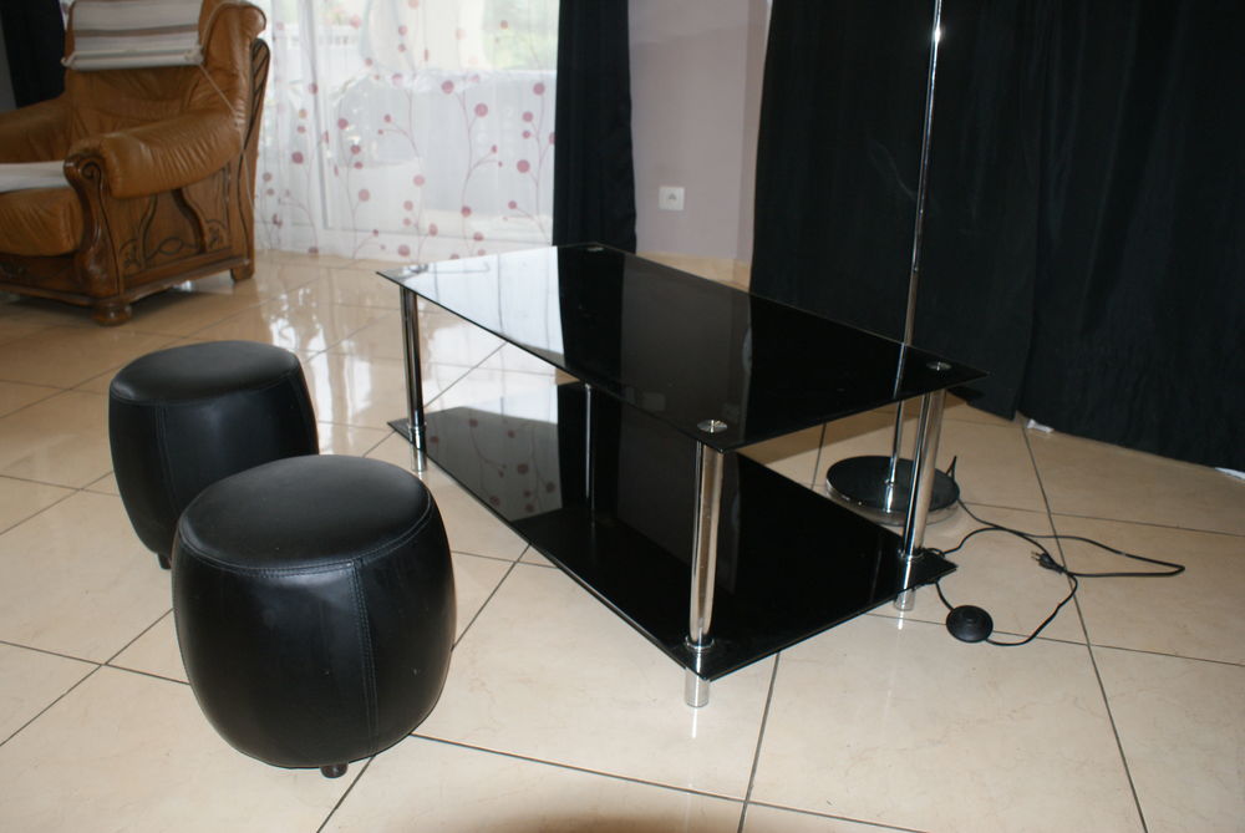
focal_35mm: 27
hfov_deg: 67.3
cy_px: 416
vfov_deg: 48.0
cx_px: 622
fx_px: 935
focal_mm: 18
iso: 400
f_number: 5.6
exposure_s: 1/60
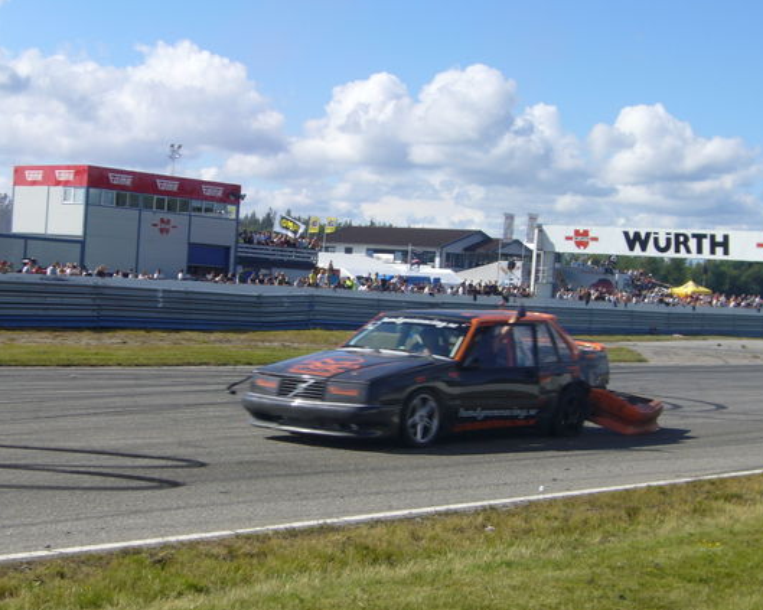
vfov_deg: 23.5
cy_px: 332
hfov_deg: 29.1
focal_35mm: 65
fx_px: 1468
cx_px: 322
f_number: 7
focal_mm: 9.1
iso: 80
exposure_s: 1/250
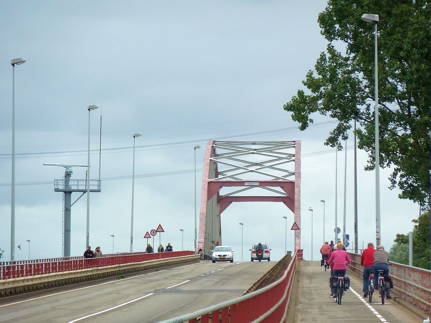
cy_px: 162
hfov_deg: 6.3
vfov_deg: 4.7
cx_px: 216
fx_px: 3947
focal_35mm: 317
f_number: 4.9
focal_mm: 49.2
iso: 80
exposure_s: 1/200
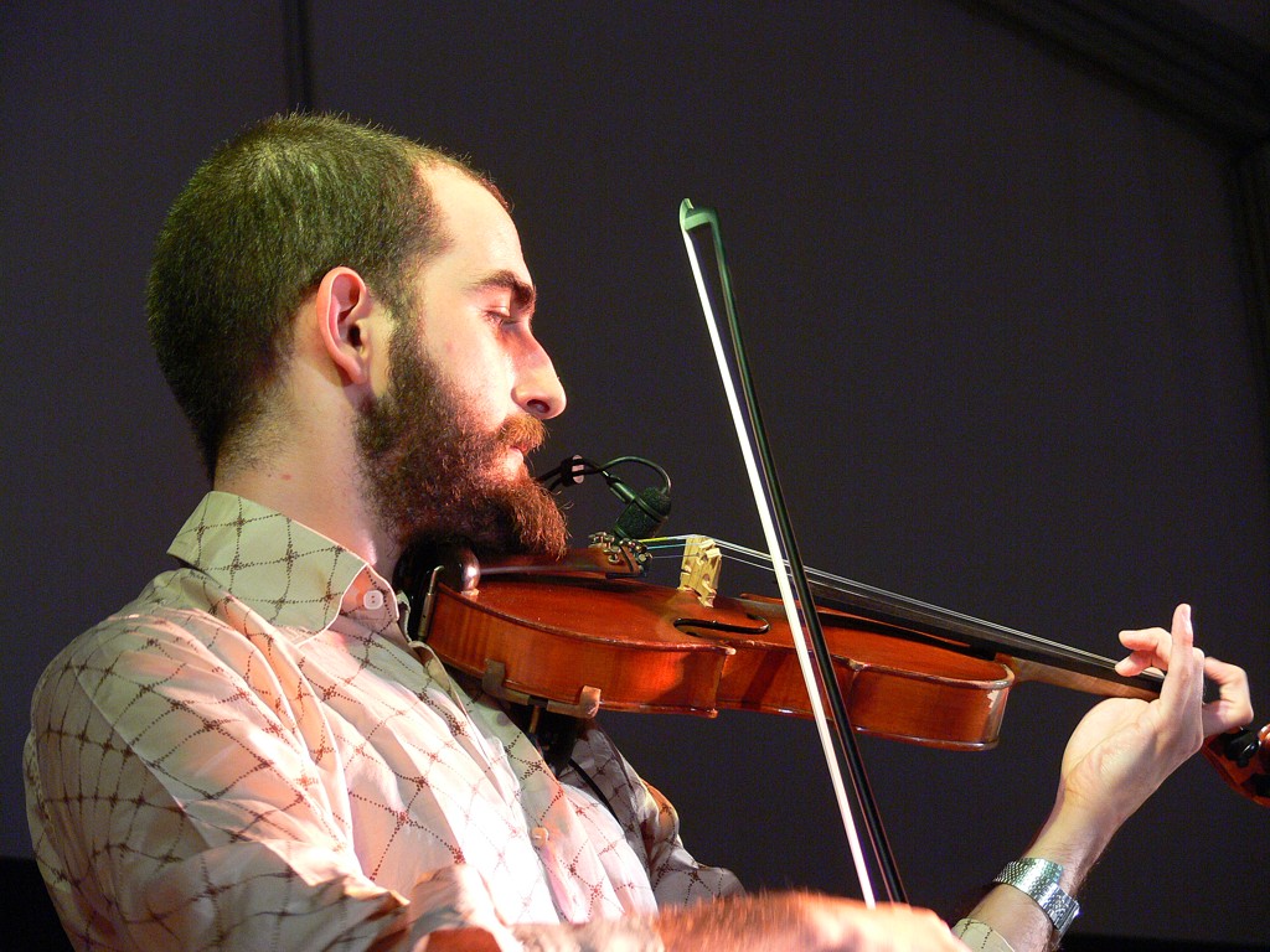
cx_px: 635
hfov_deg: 15.2
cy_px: 476
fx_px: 4769
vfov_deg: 11.4
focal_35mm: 130
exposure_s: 1/50
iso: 200
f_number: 3.6
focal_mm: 27.5
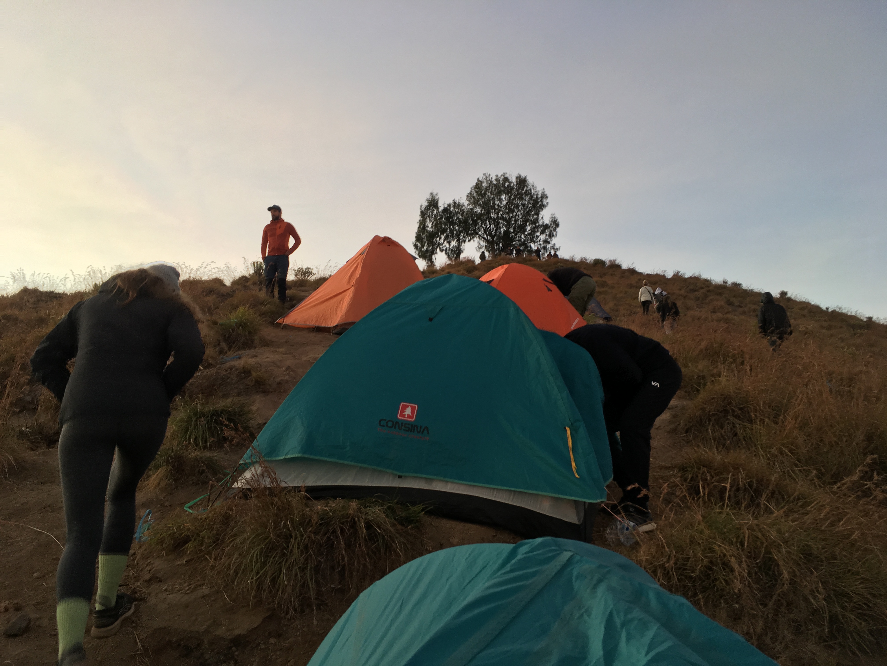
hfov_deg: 61.7
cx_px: 444
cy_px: 333
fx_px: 743
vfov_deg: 48.2
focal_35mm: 29
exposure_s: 1/50
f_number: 2.2
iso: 32
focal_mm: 4.15
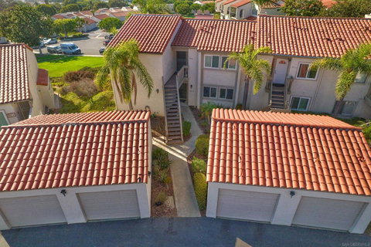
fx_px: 227
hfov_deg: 78.6
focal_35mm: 22
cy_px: 124
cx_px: 186
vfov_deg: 57.2
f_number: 2.8
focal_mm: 8.38
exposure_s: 1/320
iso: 100
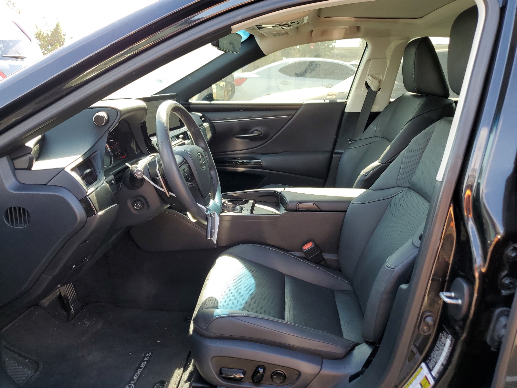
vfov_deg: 53.1
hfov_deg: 67.3
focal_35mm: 26
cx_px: 258
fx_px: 388
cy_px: 194
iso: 50
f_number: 1.5
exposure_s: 1/189
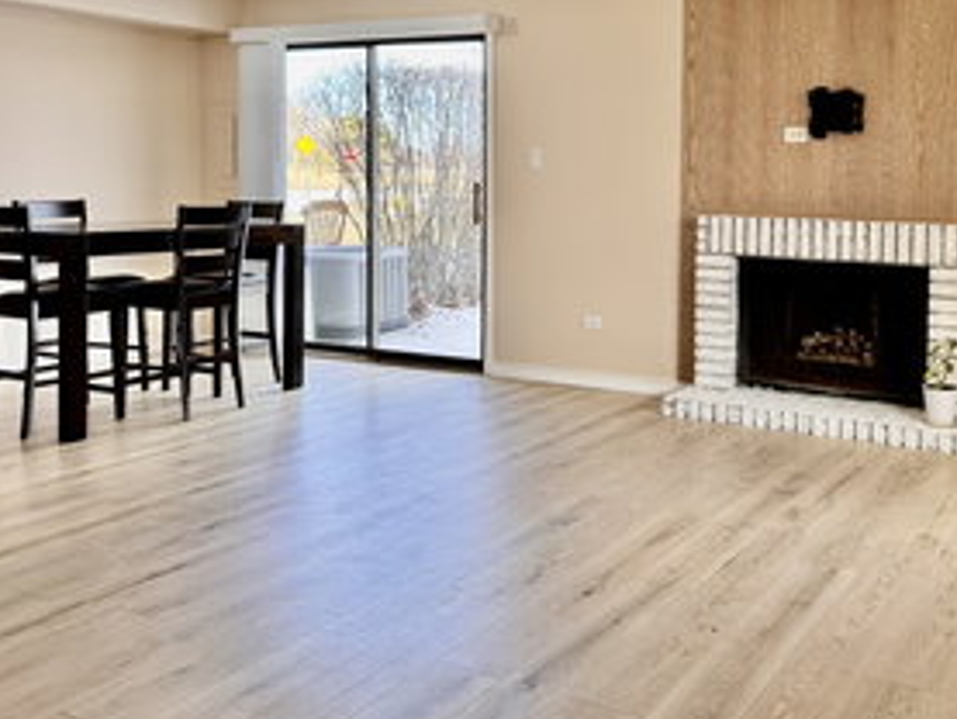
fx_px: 1023
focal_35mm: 37
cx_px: 675
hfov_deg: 48.8
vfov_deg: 38.1
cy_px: 218
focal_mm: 6.76
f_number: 1.78
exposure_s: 1/120
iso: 100
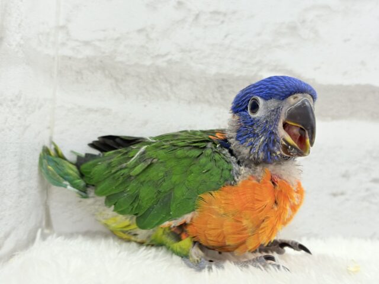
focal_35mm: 52
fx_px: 569
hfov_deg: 36.8
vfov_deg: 28.0
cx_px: 190
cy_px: 142
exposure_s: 1/50
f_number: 1.6
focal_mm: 5.96
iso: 64
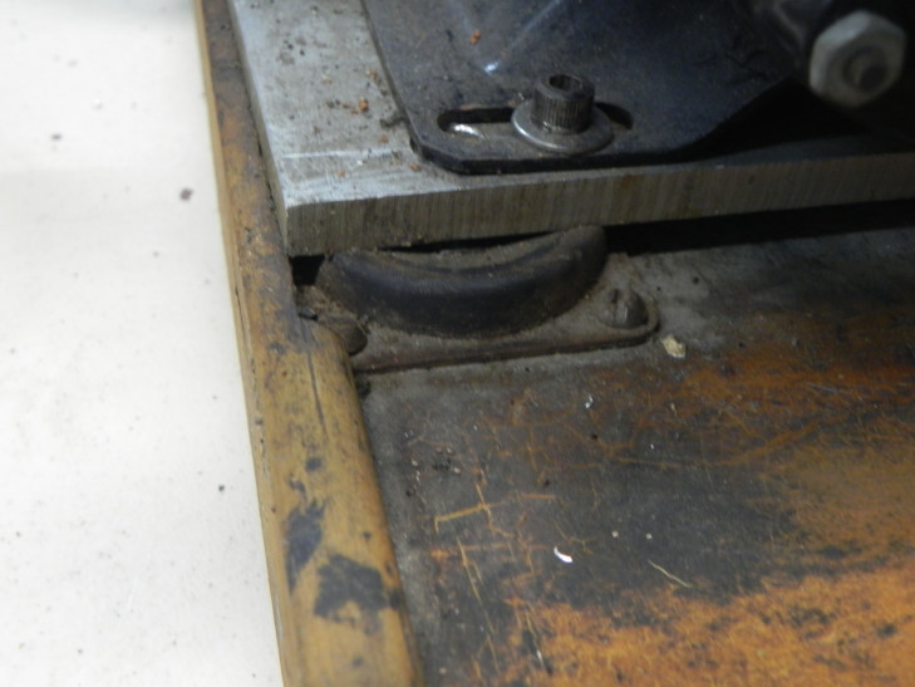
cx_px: 458
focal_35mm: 41
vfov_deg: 35.1
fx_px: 1084
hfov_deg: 45.8
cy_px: 344
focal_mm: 7.3
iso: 400
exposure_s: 1/17.5
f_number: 3.2
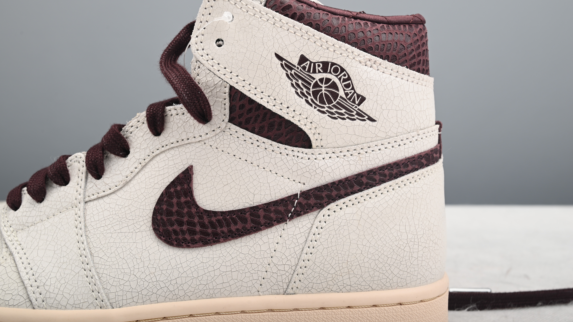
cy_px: 132
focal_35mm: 42
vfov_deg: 28.3
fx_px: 638
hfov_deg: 48.4
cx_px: 286
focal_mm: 40
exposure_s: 1/200
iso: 100
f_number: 11
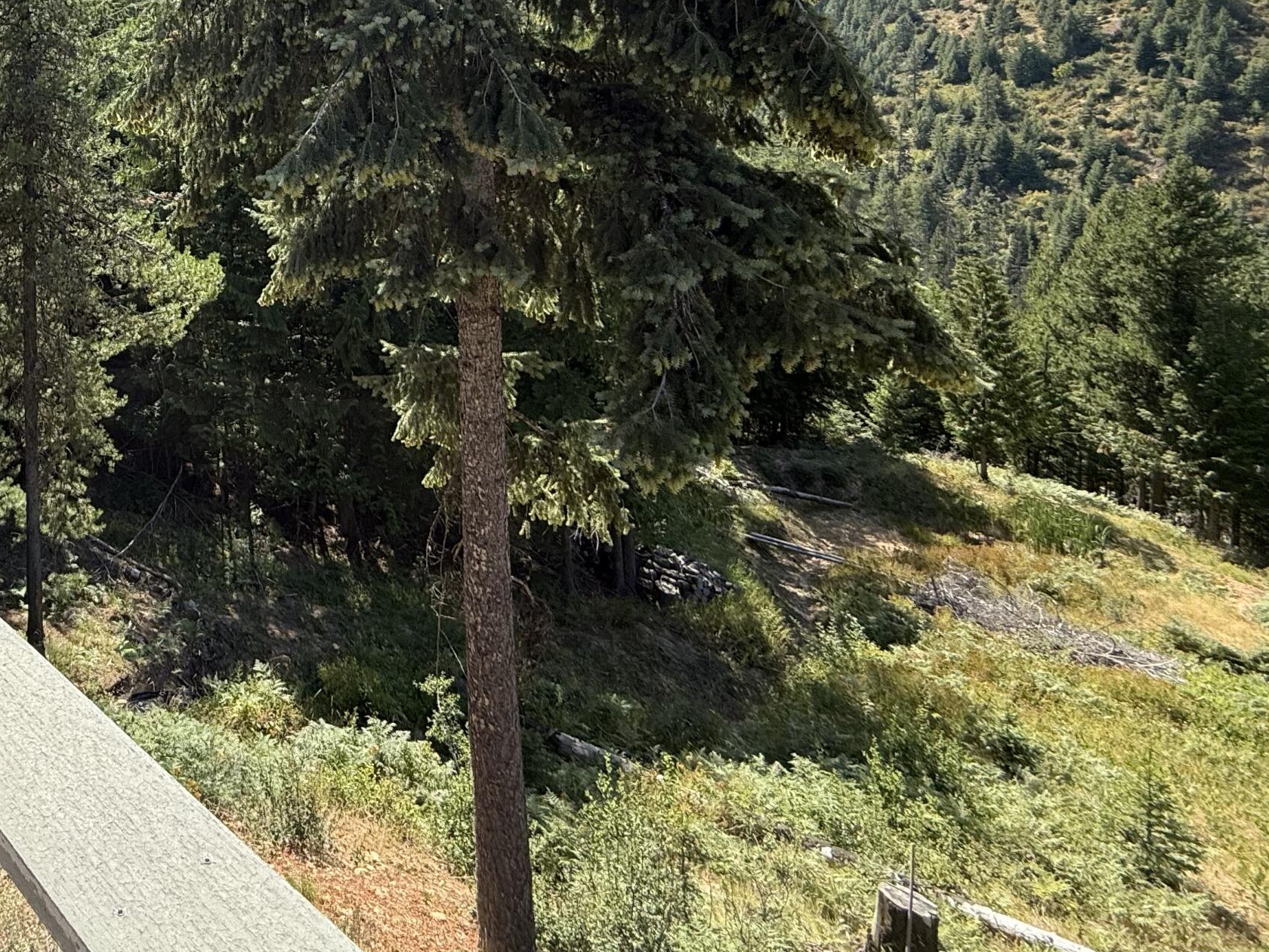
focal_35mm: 25
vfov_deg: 50.1
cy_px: 134
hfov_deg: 59.6
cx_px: 139
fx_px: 916
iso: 64
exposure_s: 1/596
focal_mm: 2.22
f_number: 2.2
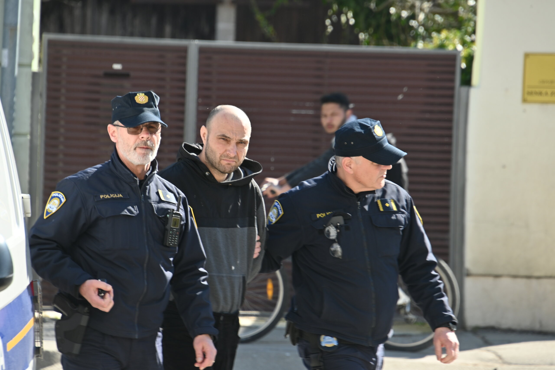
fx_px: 5781
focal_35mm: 375
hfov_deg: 5.5
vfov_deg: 3.7
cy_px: 185
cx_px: 278
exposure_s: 1/250
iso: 160
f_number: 7.1
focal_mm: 250
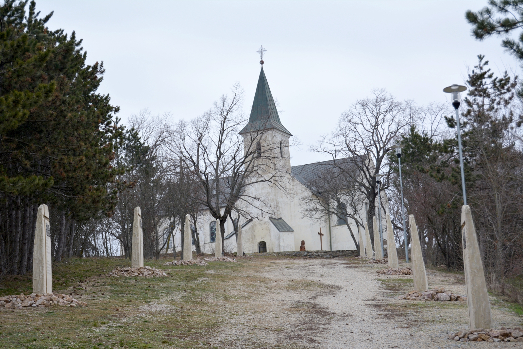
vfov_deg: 17.5
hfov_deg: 26.0
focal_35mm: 78
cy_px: 174
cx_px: 262
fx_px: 1134
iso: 200
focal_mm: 52
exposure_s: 1/160
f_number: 6.3
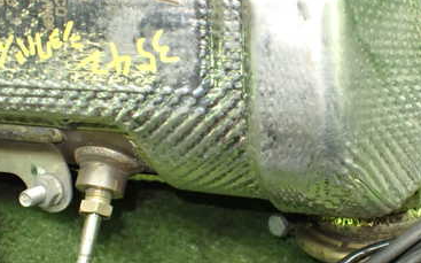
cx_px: 302
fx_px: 596
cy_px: 181
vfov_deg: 24.7
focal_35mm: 52
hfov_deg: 38.1
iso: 800
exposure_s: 1/80
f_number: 2.3
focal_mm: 5.4
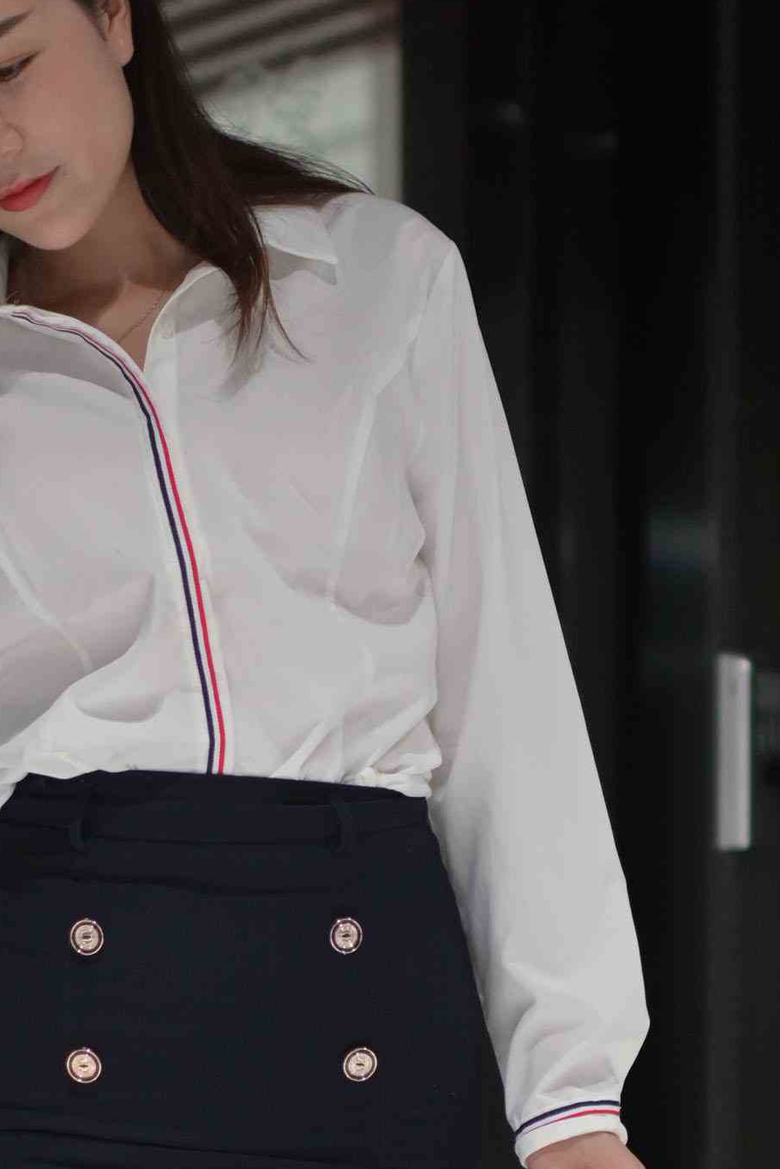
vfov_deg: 17.0
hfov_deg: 11.6
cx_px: 397
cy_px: 1102
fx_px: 3833
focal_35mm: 118
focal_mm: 35
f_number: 1.6
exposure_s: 1/250
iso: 640
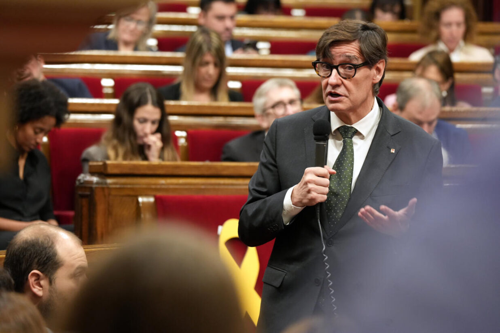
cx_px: 250
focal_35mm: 200
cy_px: 166
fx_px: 2778
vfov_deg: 6.9
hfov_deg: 10.3
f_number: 5
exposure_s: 1/125
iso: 3200
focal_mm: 200
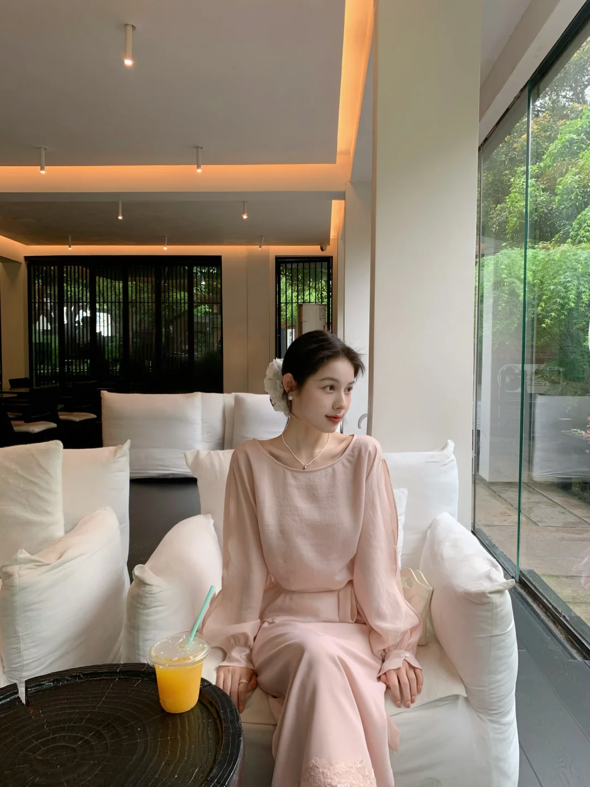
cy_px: 394
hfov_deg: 53.1
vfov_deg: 67.3
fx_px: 591
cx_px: 295
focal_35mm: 26
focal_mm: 4.25
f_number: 1.8
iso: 32
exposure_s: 1/121
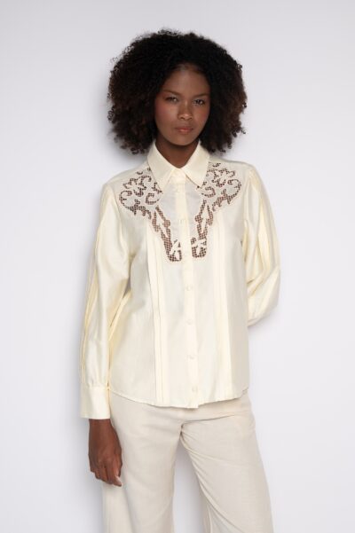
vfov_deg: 43.6
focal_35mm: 45
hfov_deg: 29.8
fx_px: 666
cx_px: 178
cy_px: 266
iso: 200
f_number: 5.6
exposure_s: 1/160
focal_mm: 45
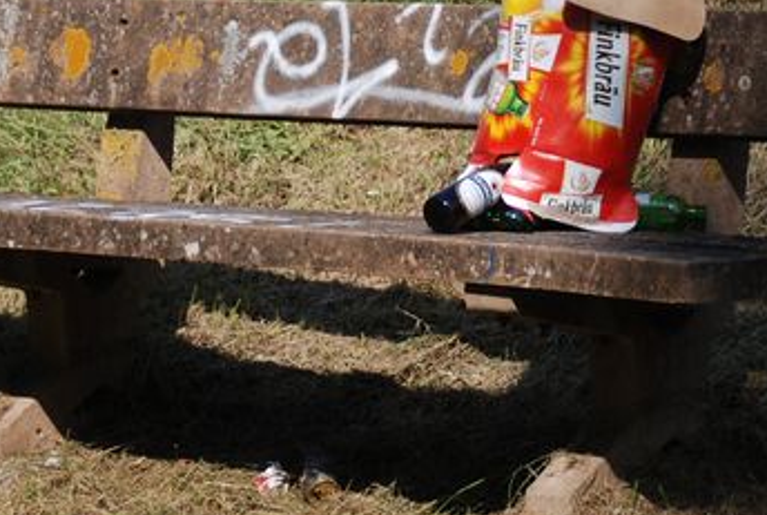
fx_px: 5808
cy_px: 398
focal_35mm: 272
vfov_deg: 5.1
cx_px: 346
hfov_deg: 7.6
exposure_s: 1/500
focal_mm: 78
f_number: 5.6
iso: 110
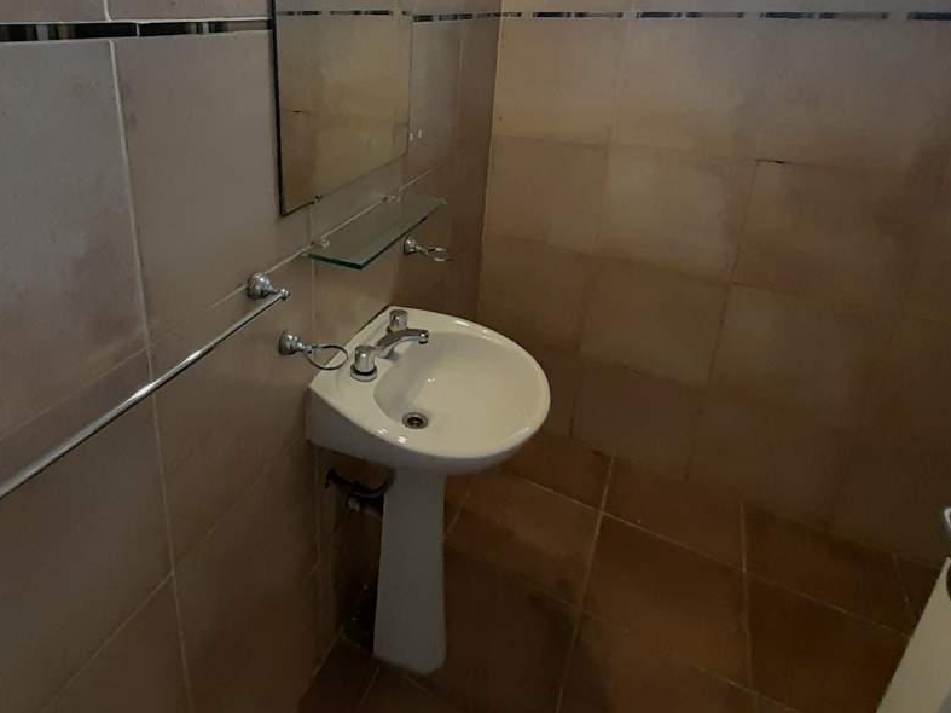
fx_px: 549
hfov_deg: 80.0
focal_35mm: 20
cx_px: 347
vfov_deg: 63.1
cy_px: 202
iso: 160
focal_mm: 1.13
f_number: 2.2
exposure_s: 1/50
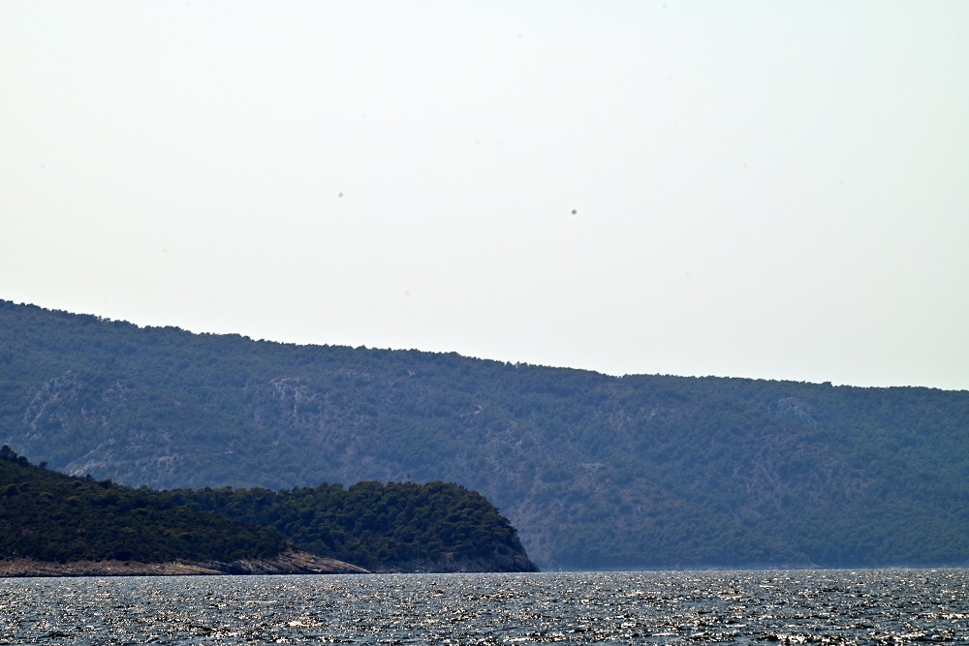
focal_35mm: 300
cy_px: 323
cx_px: 484
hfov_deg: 6.9
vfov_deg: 4.6
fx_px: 8076
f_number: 16
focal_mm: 300
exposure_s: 1/320
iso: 160
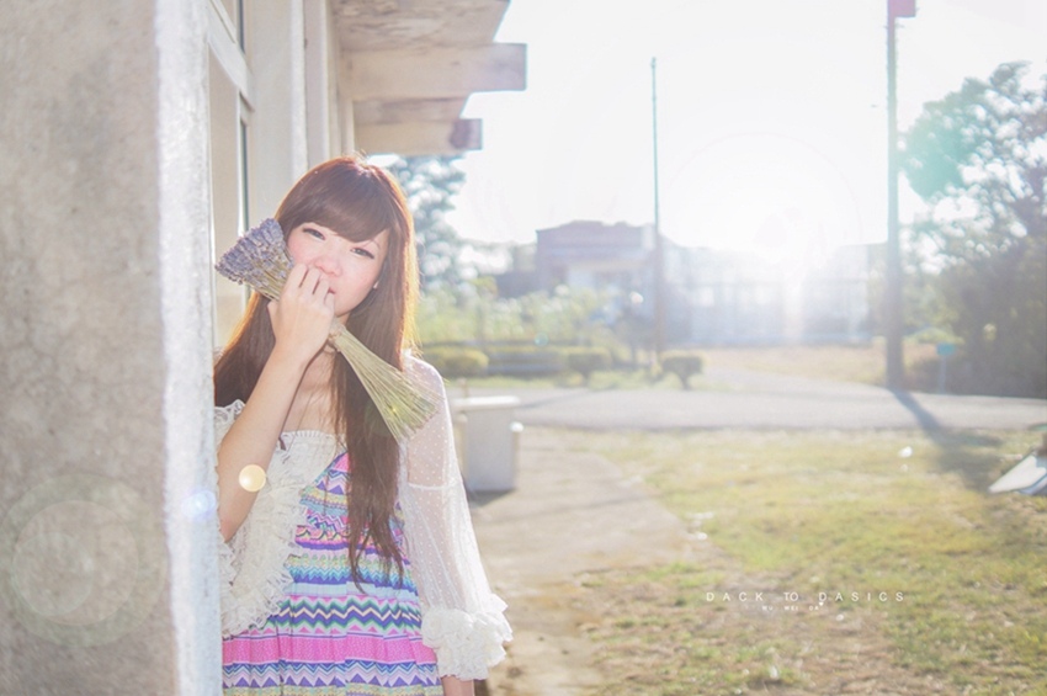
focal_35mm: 52
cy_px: 348
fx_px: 1525
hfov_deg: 37.9
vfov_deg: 25.7
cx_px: 524
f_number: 2
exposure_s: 1/4000
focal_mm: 35
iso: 200
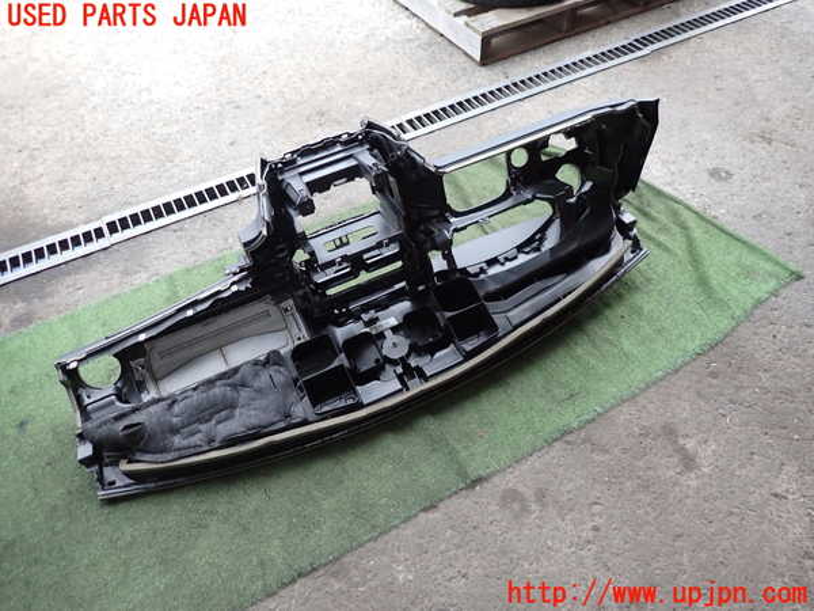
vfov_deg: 54.9
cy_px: 306
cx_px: 407
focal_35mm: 25
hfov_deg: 69.4
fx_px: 588
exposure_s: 1/100
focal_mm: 4.5
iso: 100
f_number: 2
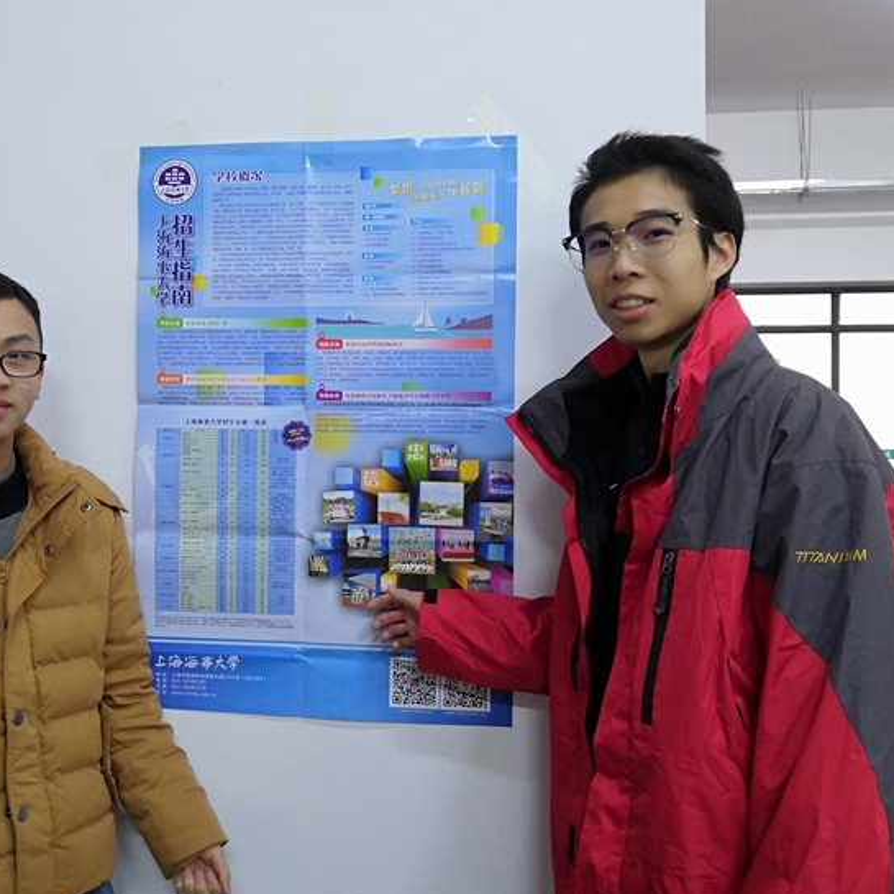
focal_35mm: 35
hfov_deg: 46.9
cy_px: 425
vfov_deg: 47.2
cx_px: 349
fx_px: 1023
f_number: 1.8
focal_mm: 3.95
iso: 400
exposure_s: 1/25
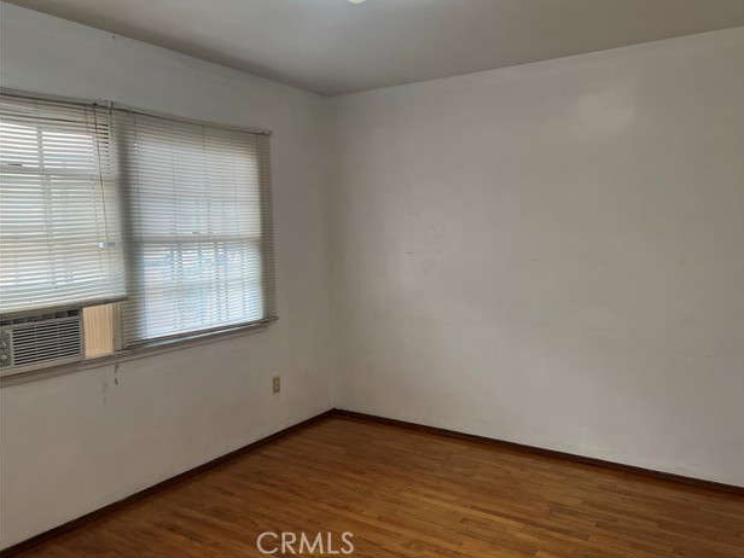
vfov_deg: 51.3
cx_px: 385
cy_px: 271
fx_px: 580
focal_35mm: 27
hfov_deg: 65.3
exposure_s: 1/120
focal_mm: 5.7
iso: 125
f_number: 1.5
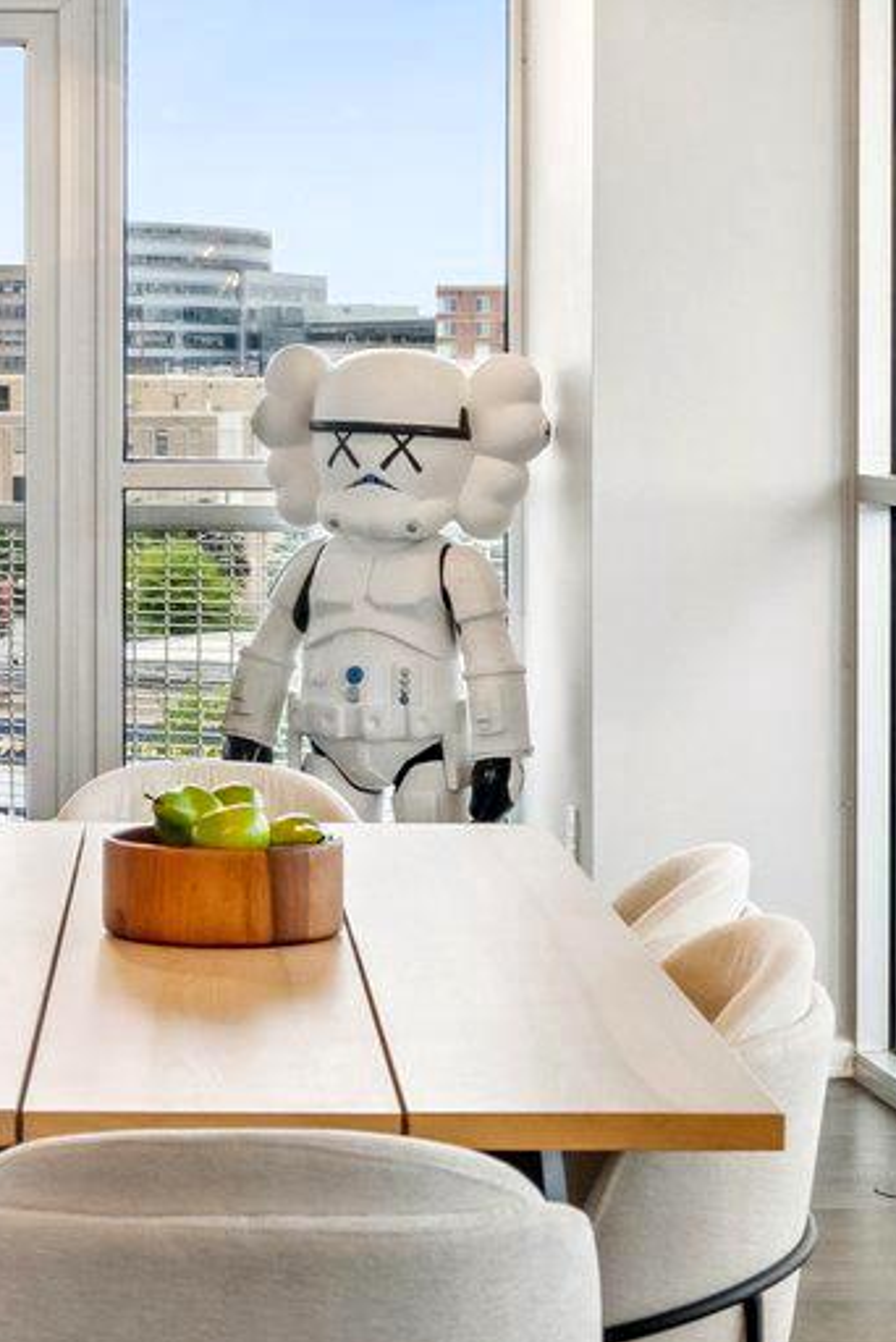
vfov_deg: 21.2
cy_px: 501
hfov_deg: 14.2
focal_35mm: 96
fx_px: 3579
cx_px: 310
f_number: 7.1
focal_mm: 32
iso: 2000
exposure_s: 1/160
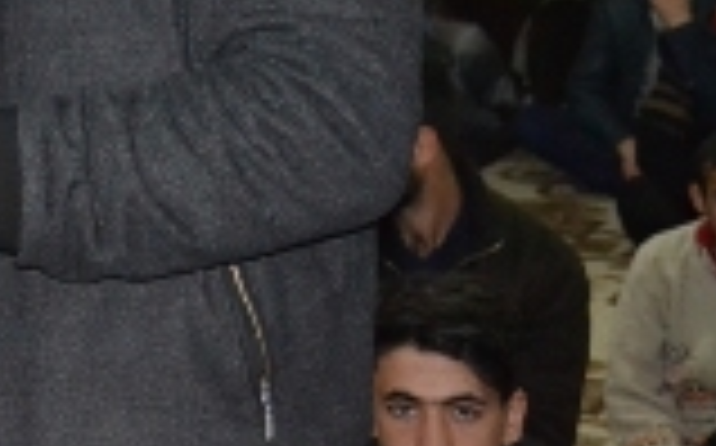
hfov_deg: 15.4
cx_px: -365
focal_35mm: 125
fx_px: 2437
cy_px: -162
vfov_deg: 10.2
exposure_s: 1/60
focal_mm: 26
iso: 3200
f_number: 4
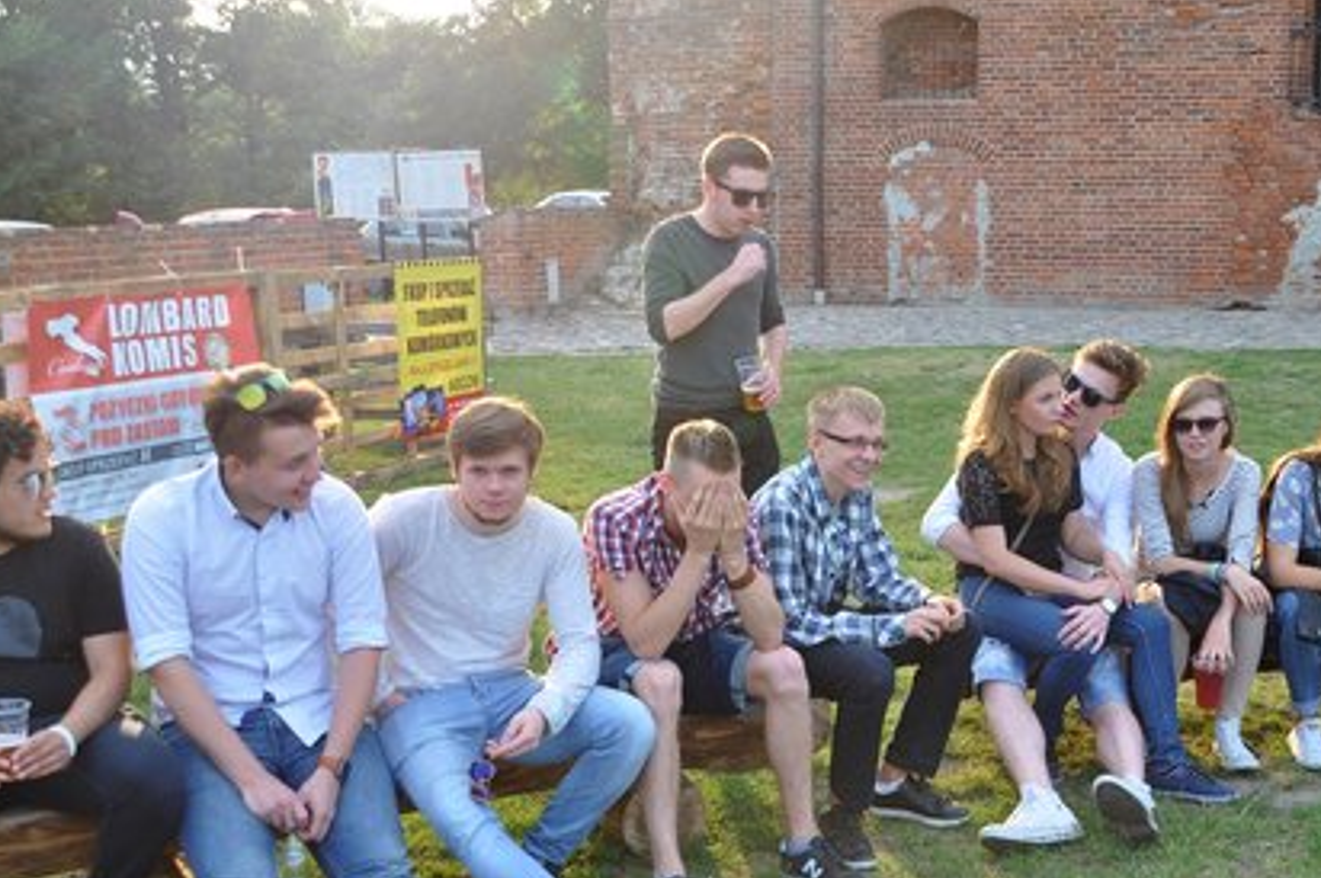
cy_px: 577
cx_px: 846
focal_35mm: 52
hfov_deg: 37.9
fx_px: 1907
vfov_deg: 25.8
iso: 200
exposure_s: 1/125
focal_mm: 22
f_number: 5.6
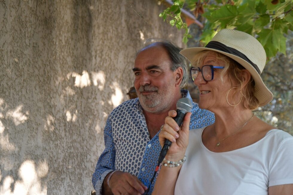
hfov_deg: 21.9
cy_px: 98
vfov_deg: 14.7
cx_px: 146
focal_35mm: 93
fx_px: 757
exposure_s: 1/250
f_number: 5.3
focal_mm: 62
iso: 720
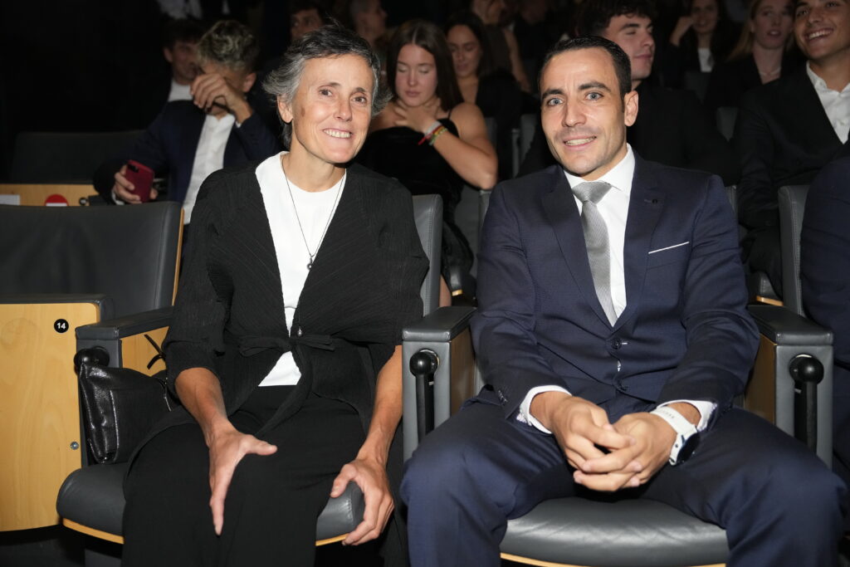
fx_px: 850
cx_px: 425
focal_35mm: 36
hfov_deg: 53.1
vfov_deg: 36.9
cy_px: 284
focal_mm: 36
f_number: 3.2
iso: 3200
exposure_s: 1/200
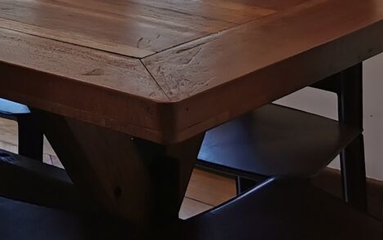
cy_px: -285
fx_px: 1222
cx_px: -12
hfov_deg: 17.4
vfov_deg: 10.1
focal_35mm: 117
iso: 50
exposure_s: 1/154
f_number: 1.6
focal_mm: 5.56
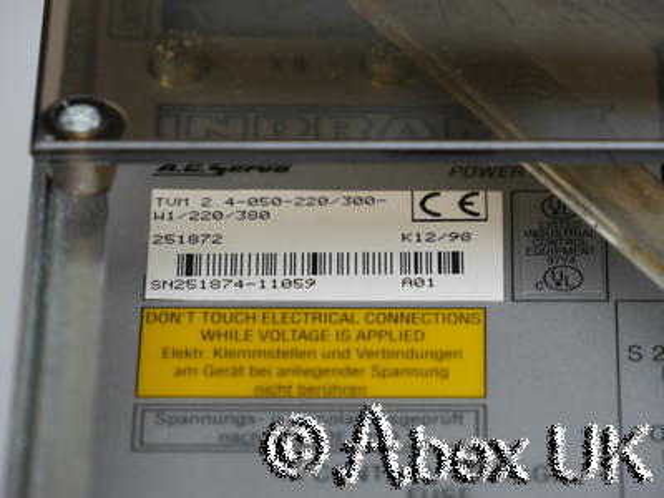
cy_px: 249
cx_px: 332
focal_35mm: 280
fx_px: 5371
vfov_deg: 5.3
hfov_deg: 7.1
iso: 400
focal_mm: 140
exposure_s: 1/40
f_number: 7.1
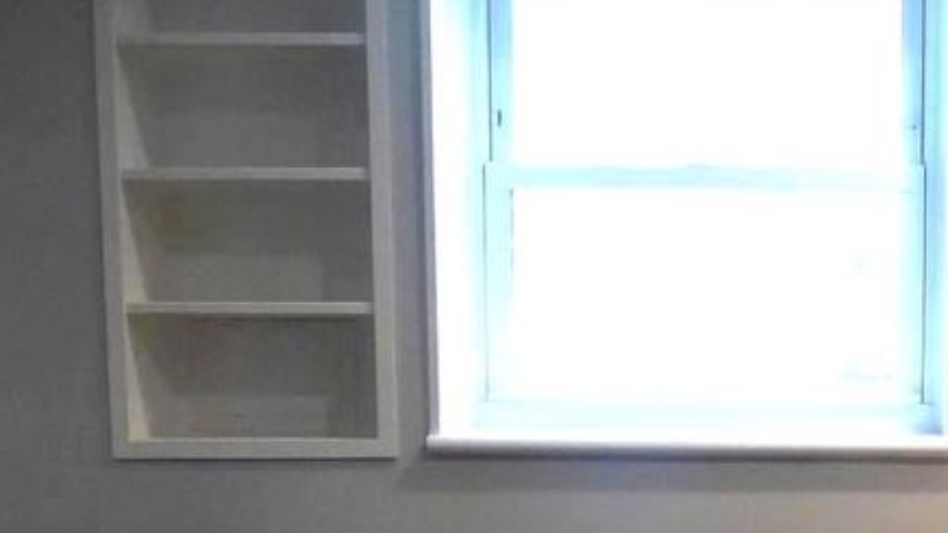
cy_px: 620
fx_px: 1809
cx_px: 844
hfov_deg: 28.3
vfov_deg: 16.2
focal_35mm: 72
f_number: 2.8
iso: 320
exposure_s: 1/60
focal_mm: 3.58
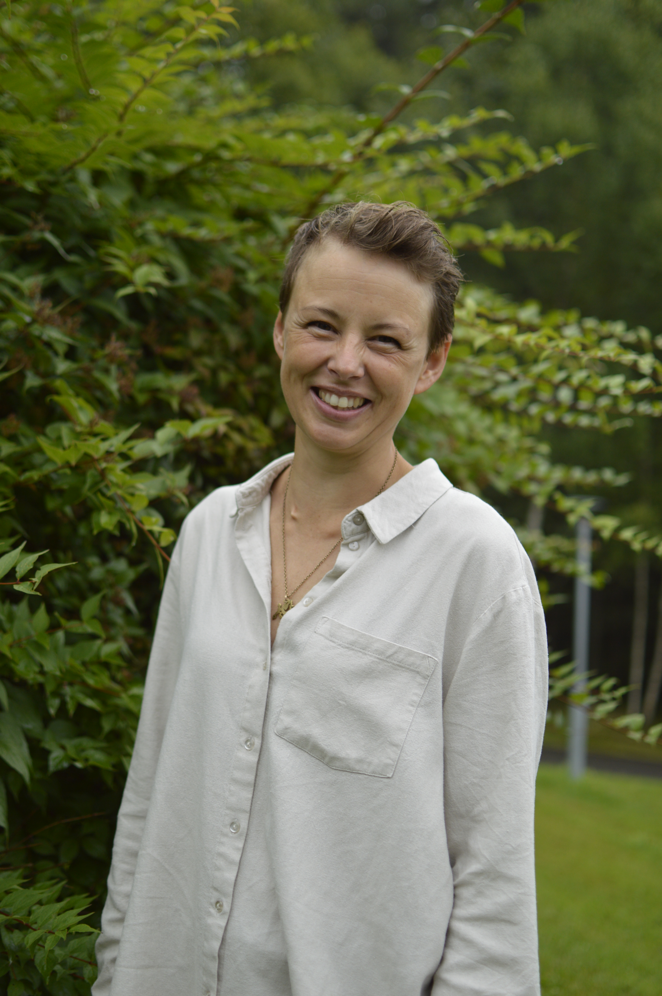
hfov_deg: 25.7
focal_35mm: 52
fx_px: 1451
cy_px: 498
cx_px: 331
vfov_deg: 37.9
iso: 200
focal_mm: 35
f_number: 1.8
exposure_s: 1/500
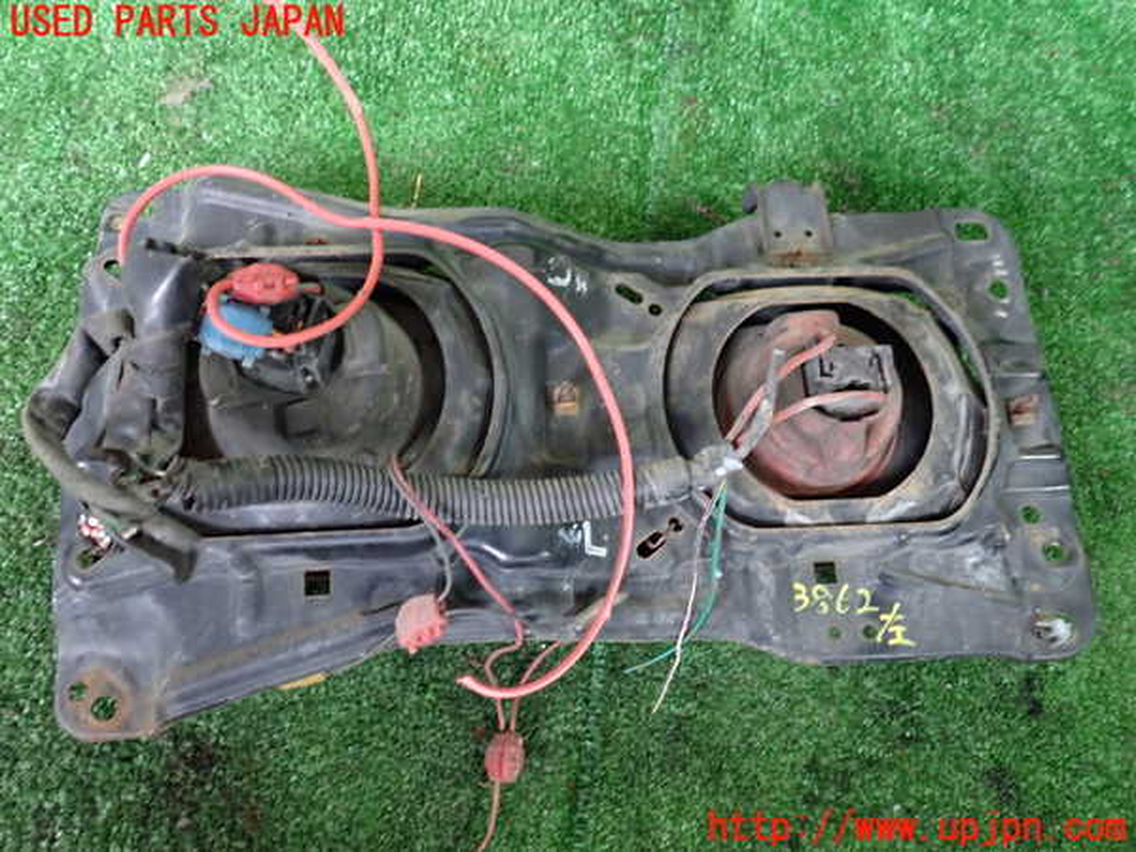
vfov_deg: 46.8
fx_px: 985
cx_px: 568
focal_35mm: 30
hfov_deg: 60.0
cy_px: 426
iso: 800
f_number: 2.3
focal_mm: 5.4
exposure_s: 1/30
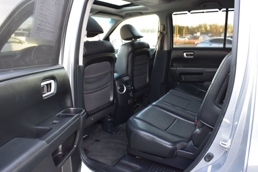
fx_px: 193
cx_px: 129
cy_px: 86
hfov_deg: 67.4
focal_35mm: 27
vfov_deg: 47.9
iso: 640
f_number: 6.3
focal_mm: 18
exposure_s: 1/15
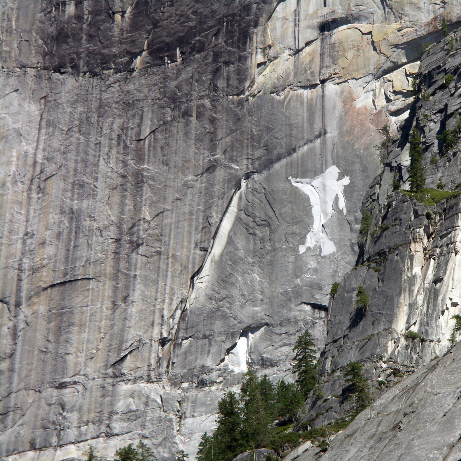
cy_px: 230
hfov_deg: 7.4
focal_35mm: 237
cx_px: 307
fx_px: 3571
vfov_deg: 7.4
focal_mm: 50.8
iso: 64
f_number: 7.1
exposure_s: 1/320
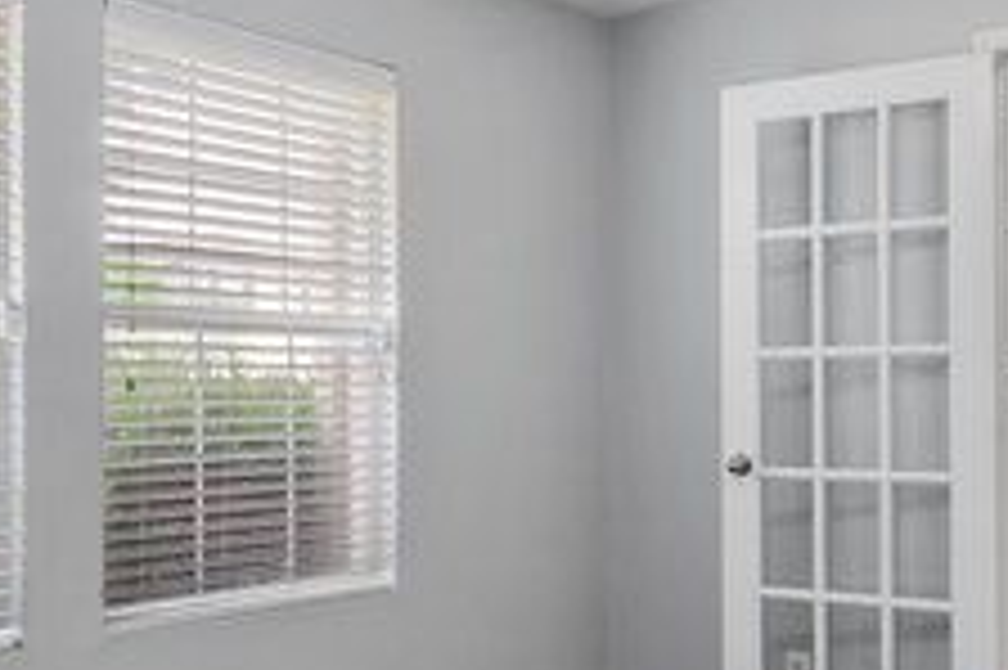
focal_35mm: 40
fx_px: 1119
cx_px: 531
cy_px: 400
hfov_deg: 48.5
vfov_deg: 33.3
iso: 250
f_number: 9
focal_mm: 14
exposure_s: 1/5
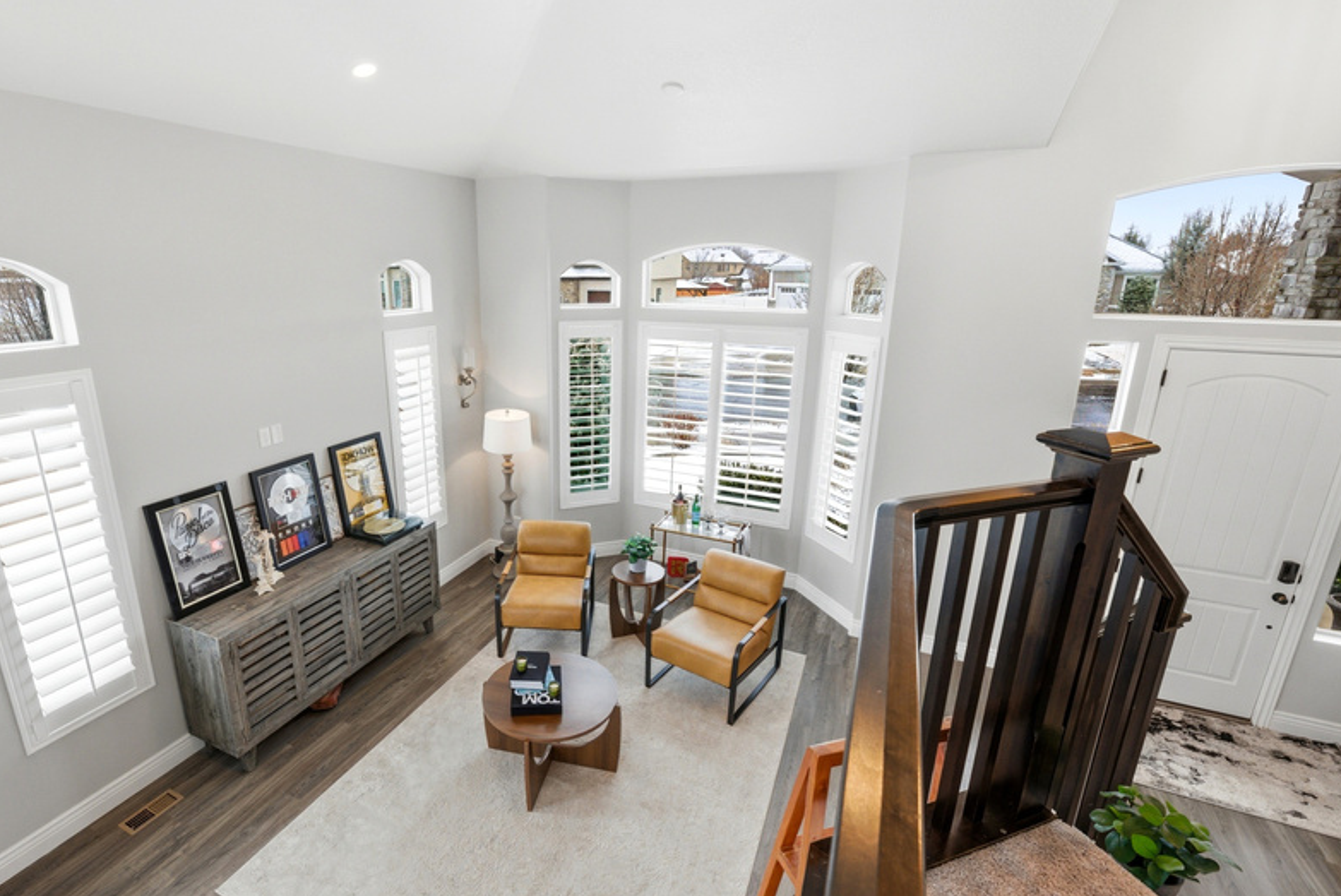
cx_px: 584
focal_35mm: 17
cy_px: 445
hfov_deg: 92.7
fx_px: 634
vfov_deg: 70.5
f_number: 6.3
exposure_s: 1/2000
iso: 1600
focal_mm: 13
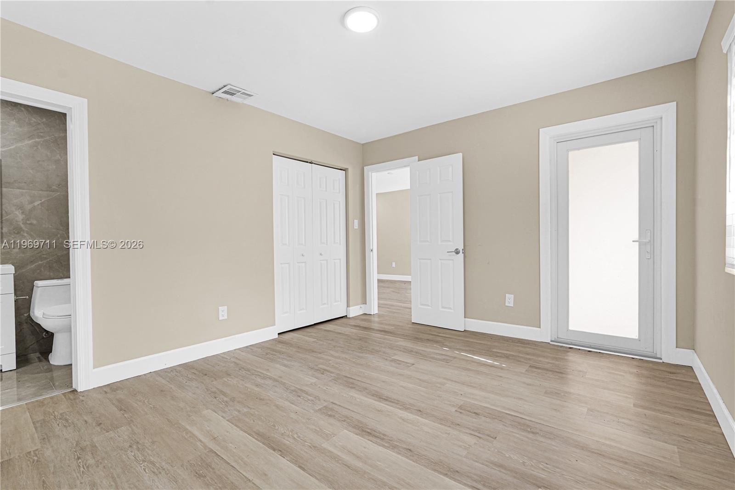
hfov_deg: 96.7
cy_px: 245
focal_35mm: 16
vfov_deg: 73.7
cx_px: 368
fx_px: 327
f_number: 7.1
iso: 200
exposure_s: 1/30
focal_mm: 16
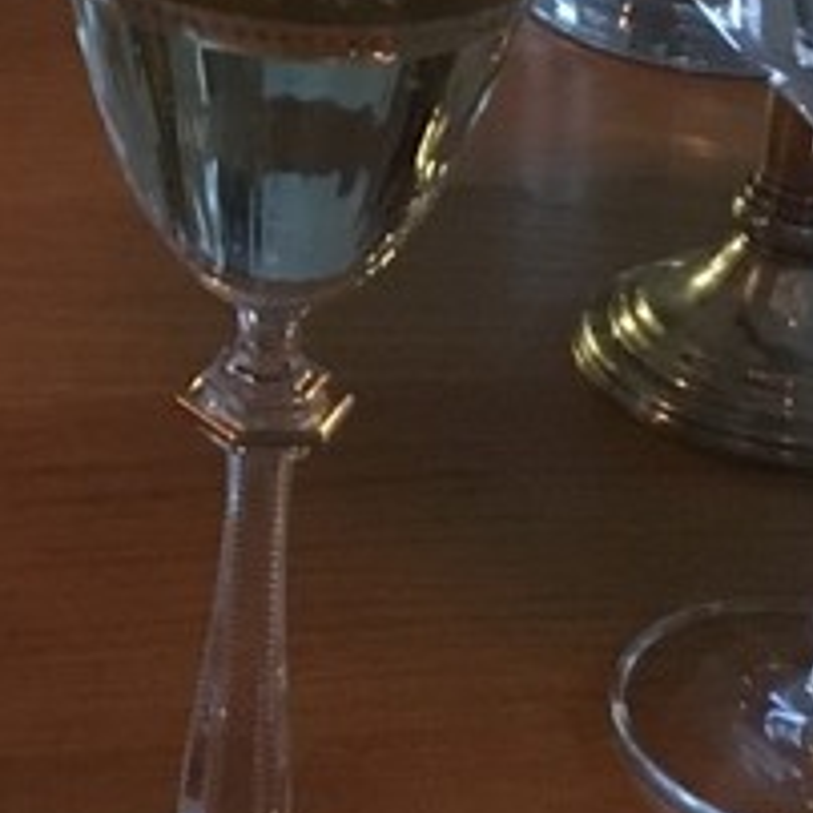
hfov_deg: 12.7
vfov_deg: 13.0
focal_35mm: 130
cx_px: -427
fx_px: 3454
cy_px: -189
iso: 320
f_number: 2.2
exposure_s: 1/17
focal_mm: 4.15
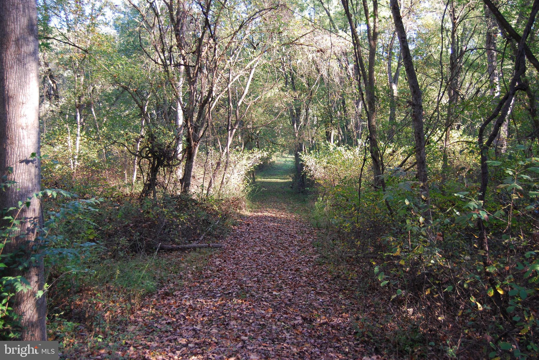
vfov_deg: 34.3
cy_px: 180
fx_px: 584
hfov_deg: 49.5
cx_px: 270
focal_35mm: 39
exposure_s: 1/60
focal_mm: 26
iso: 320
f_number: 4
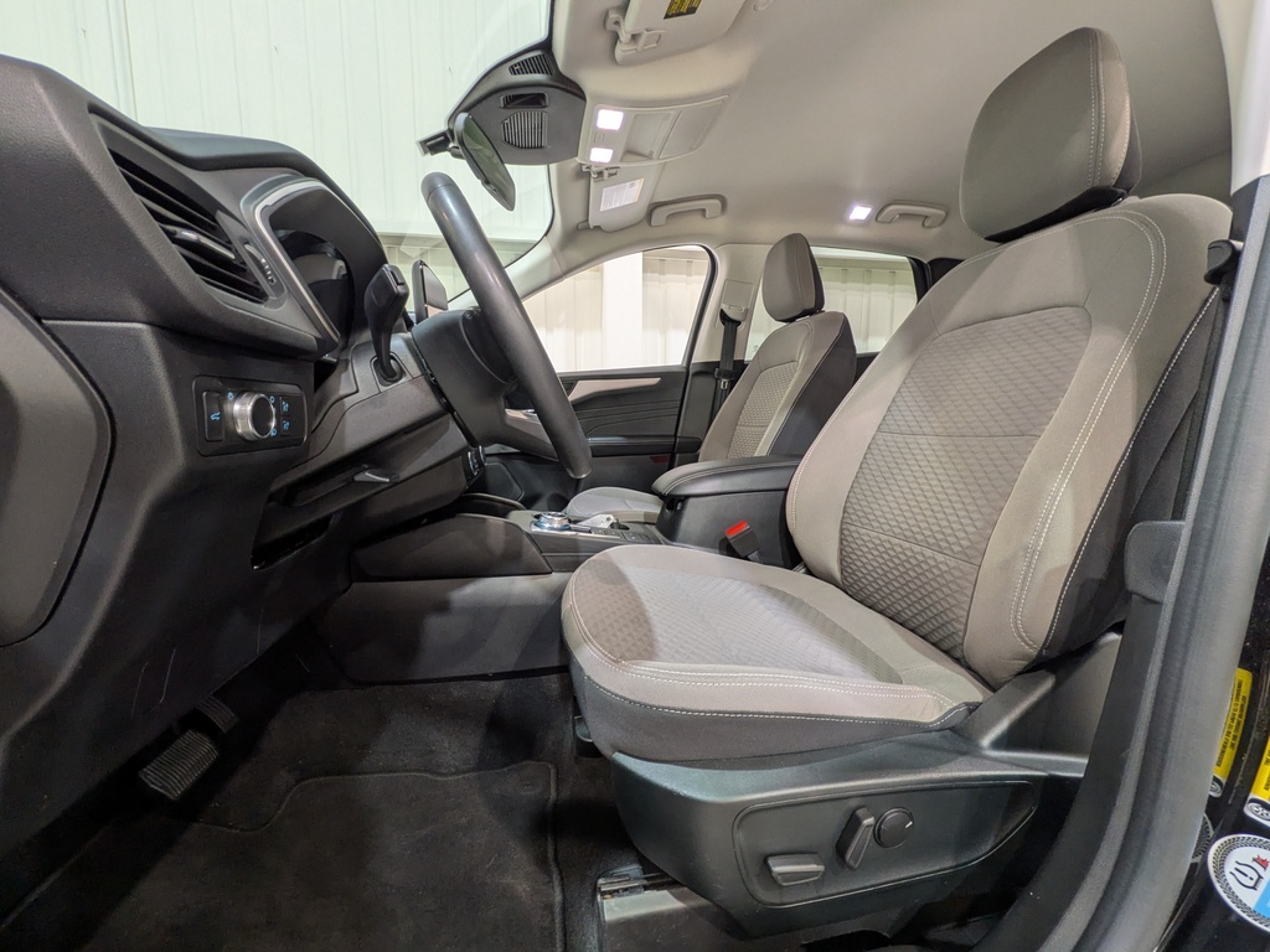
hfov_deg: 102.1
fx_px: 514
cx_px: 635
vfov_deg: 85.7
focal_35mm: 14
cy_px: 476
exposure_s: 1/25
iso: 71
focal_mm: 1.83
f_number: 2.2
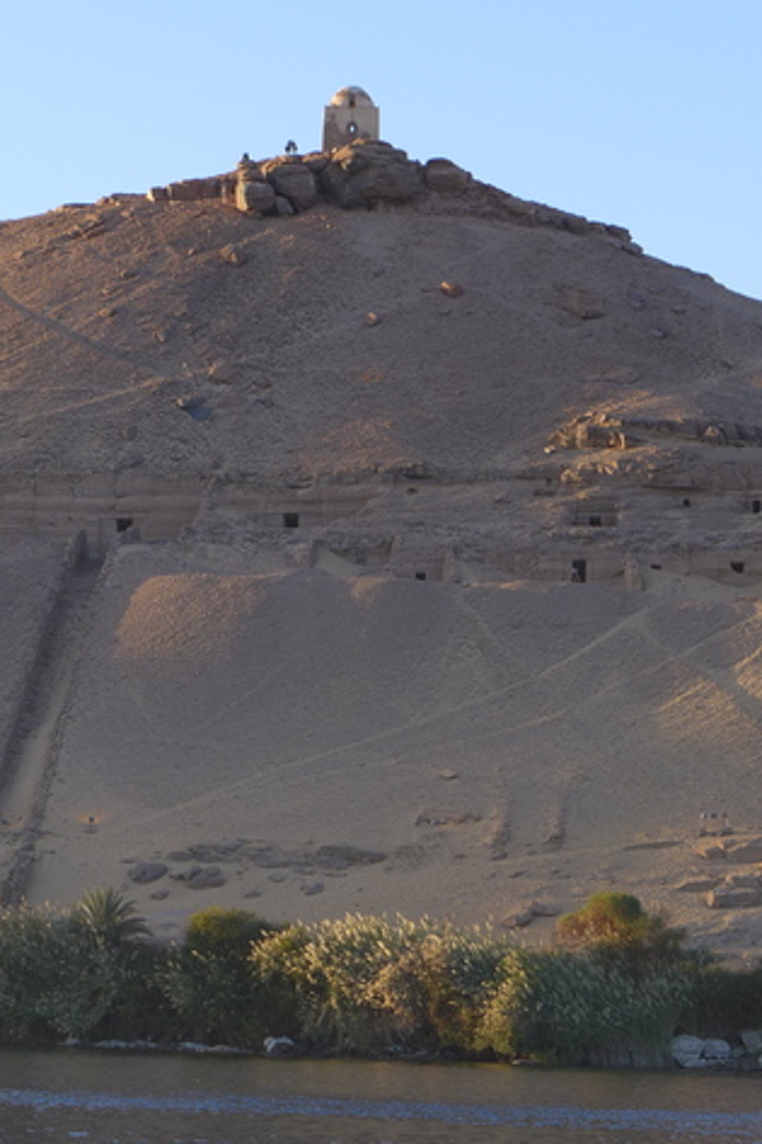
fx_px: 4353
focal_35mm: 137
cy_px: 576
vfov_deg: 15.0
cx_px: 108
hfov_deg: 10.0
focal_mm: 17.7
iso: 80
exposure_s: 1/400
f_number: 2.8
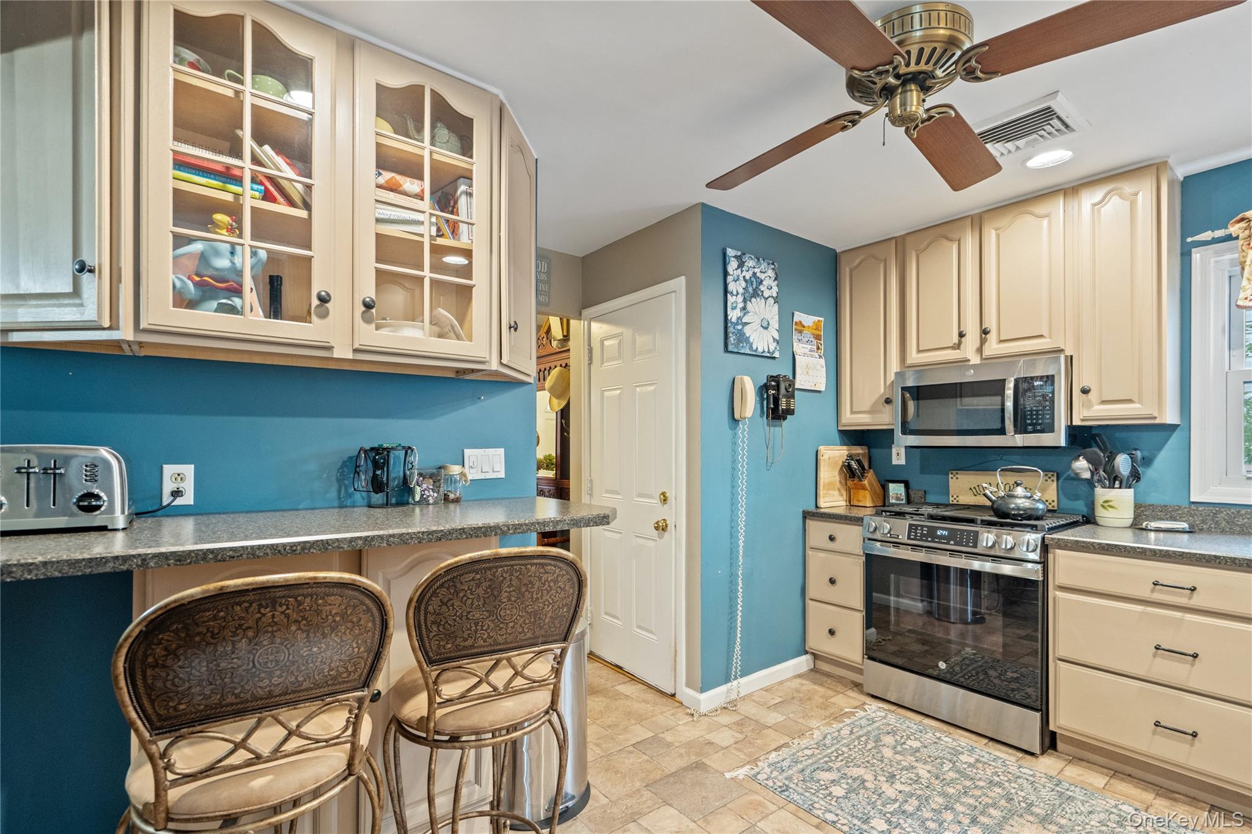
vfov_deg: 73.7
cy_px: 417
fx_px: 556
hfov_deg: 96.7
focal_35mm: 16
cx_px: 626
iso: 1600
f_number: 5.6
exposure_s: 1/10
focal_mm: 16
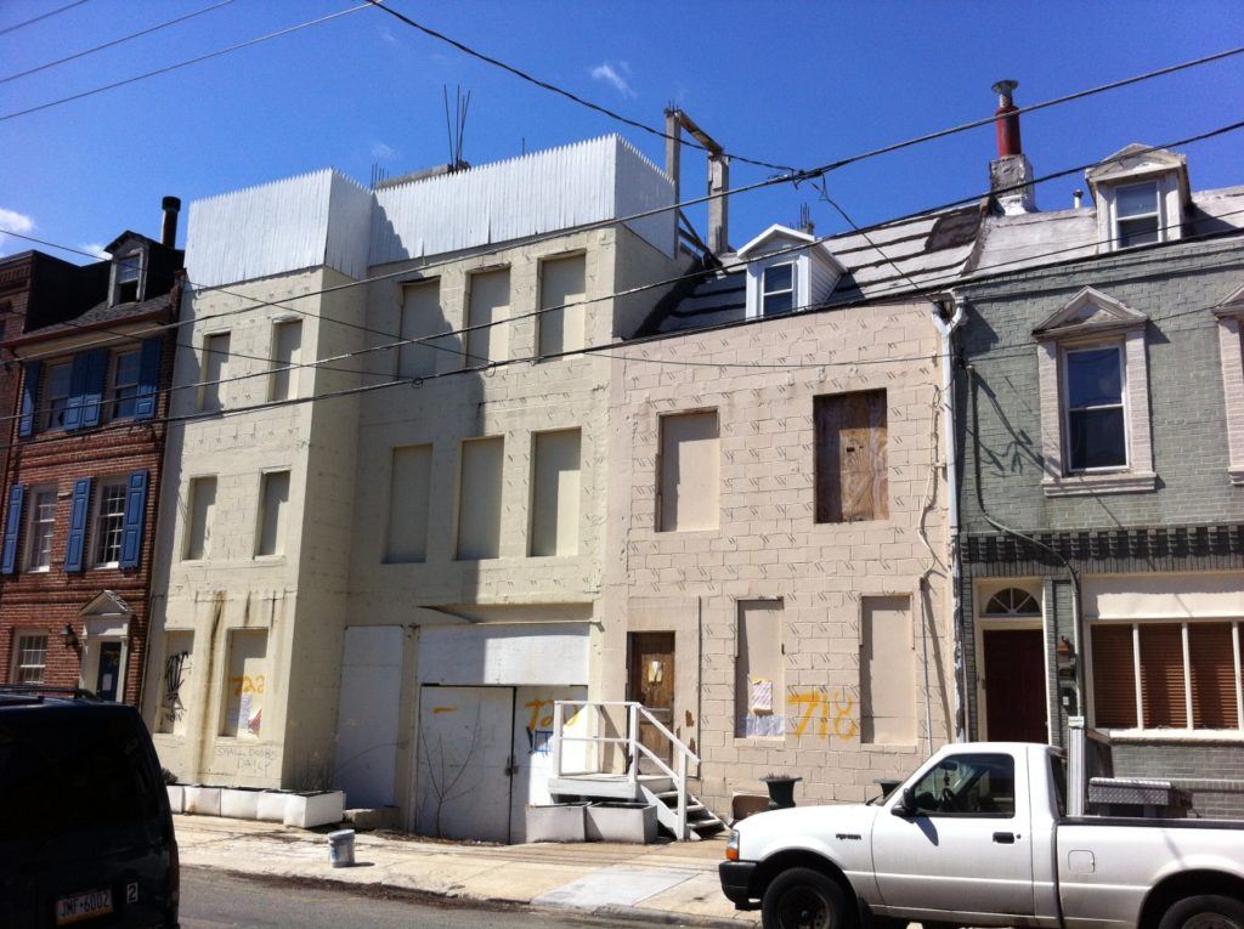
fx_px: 1256
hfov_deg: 52.7
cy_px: 464
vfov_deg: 40.6
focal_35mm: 35
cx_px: 622
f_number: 2.8
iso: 80
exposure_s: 1/1885
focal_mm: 3.85
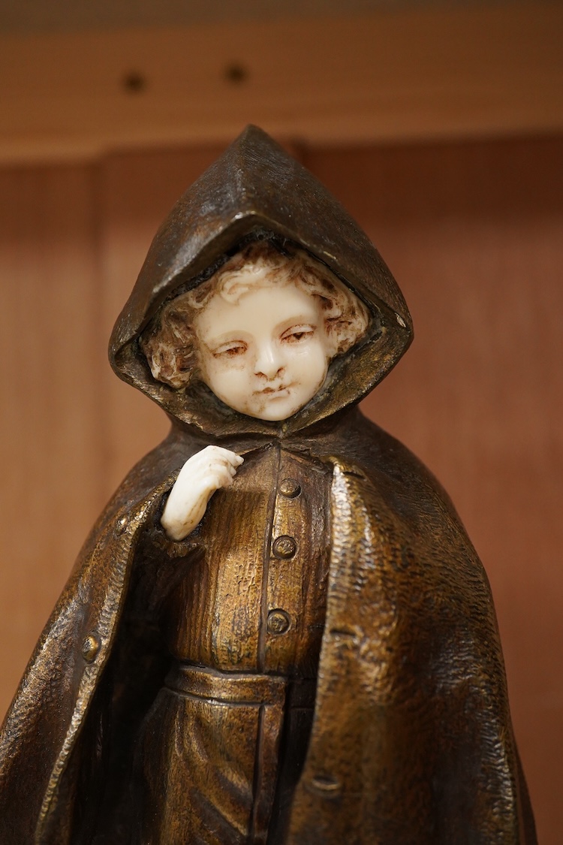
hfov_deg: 29.9
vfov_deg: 43.6
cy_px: 422
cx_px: 282
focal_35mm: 45
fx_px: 1056
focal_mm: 30
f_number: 9
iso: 2500
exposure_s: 1/160
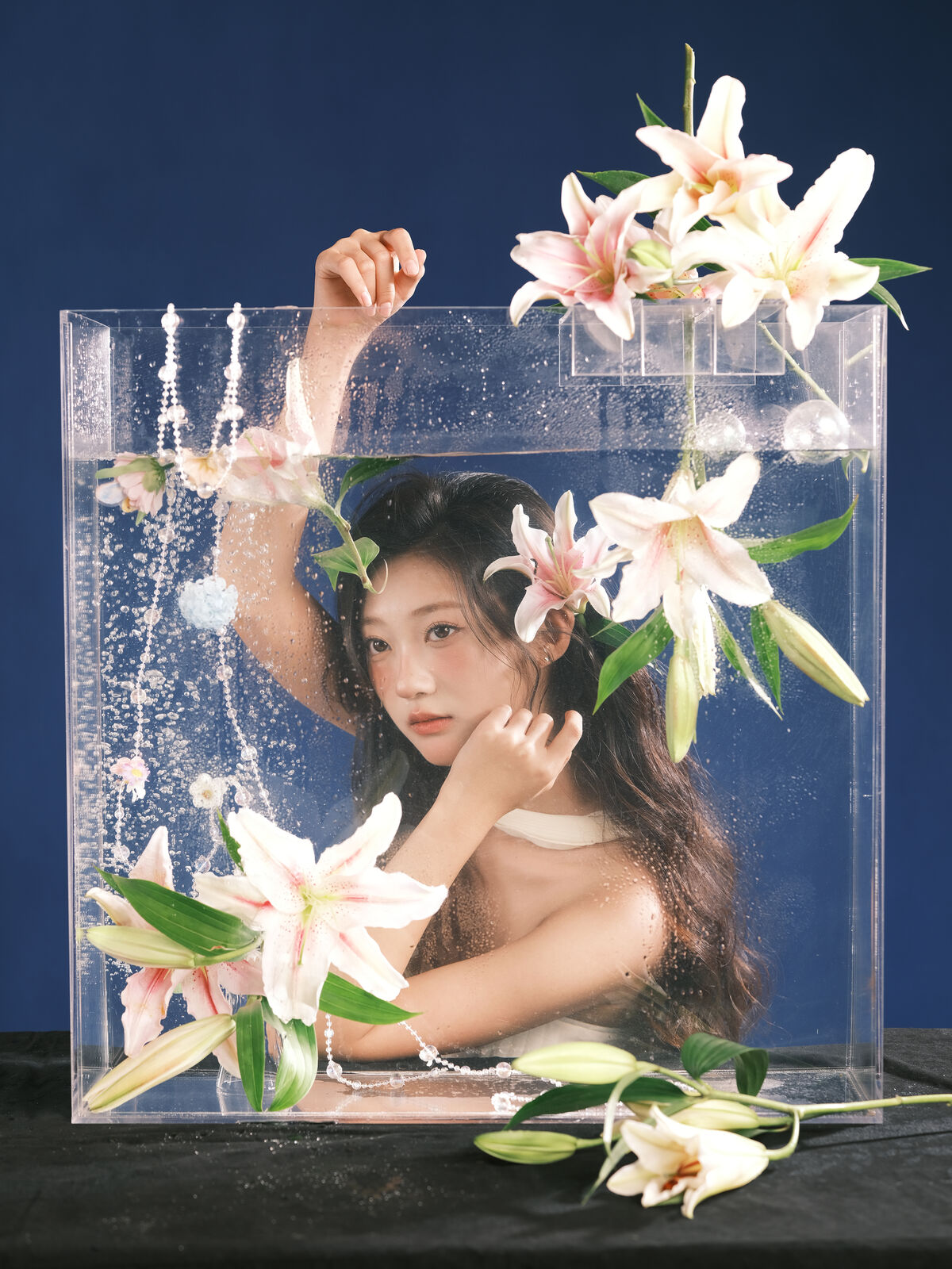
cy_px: 634
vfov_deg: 30.7
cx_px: 476
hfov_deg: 23.3
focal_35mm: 63
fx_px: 2310
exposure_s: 1/125
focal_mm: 80
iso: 400
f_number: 4.5
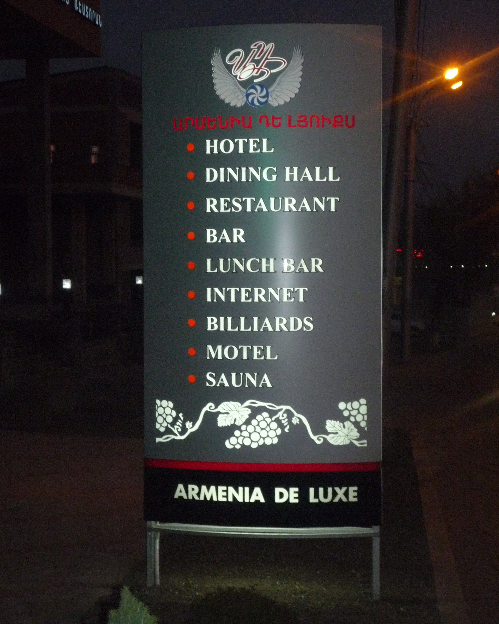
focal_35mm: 67
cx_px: 250
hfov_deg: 22.8
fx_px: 1237
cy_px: 321
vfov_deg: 28.3
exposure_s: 1/40
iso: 500
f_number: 4.9
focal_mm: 11.3
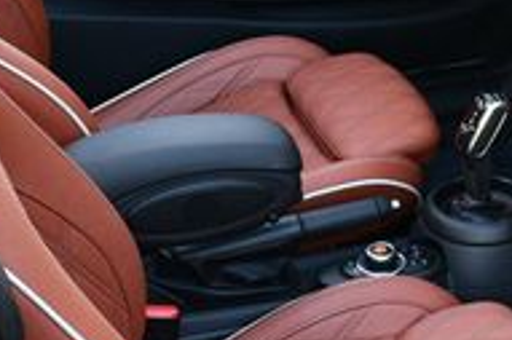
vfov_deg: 11.3
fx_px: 1719
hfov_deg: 16.9
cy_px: 217
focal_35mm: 121
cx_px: 343
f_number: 3.5
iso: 450
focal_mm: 18
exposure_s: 1/250
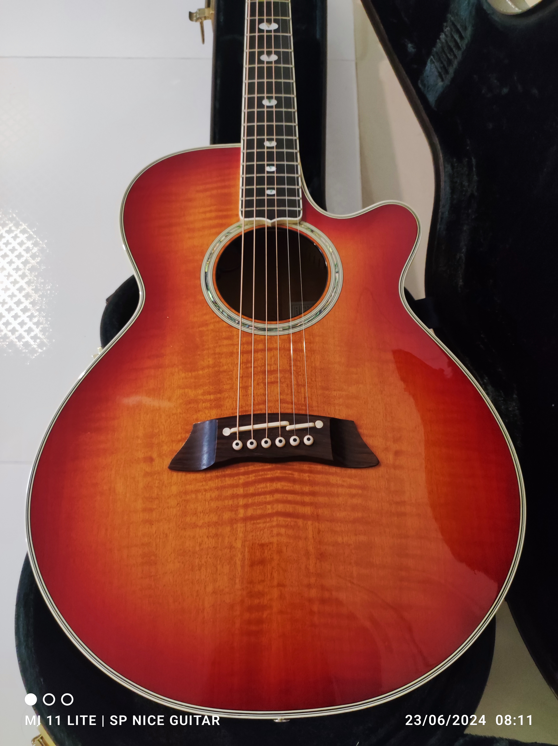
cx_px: 279
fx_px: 366
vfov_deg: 91.1
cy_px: 373
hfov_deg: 74.6
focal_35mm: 17
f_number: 1.79
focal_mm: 4.74
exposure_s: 1/33
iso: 1899
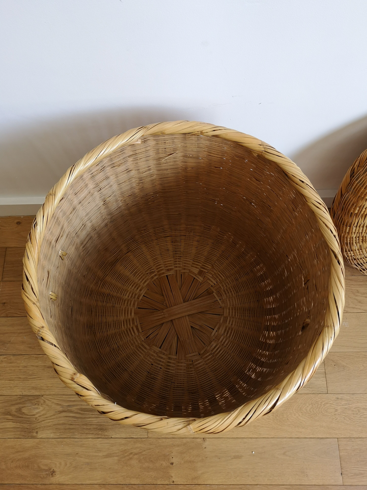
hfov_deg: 51.4
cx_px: 184
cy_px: 245
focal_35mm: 27
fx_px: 382
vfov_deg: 65.3
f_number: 1.8
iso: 50
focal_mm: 3.95
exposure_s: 1/50
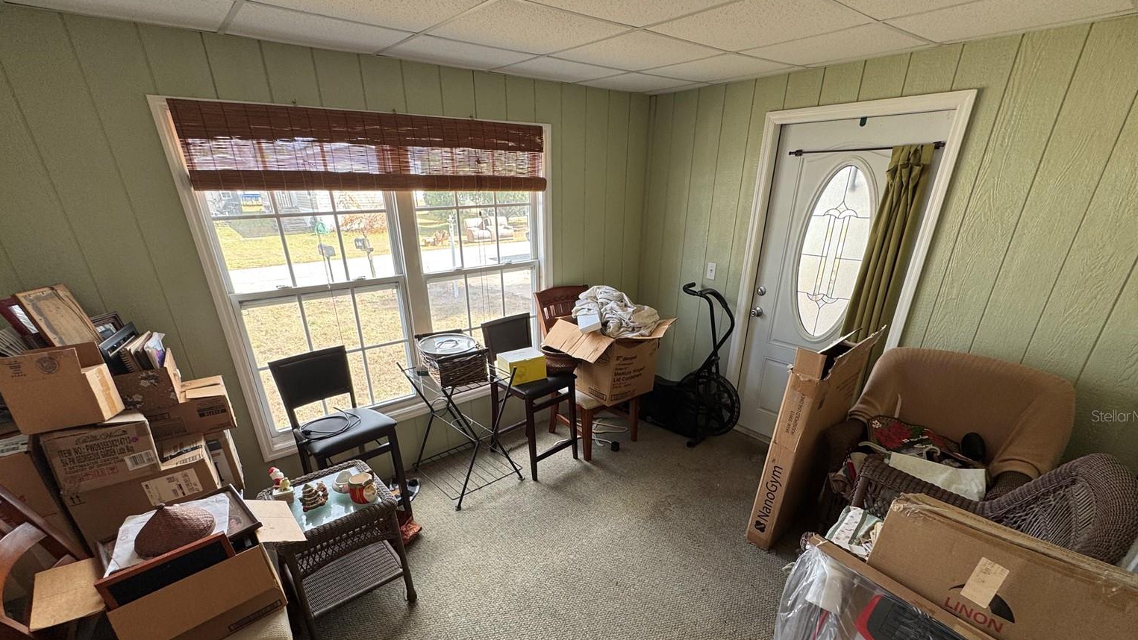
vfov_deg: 65.7
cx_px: 565
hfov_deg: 99.4
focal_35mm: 16
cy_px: 415
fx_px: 483
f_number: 2.2
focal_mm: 2.22
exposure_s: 1/99
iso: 64
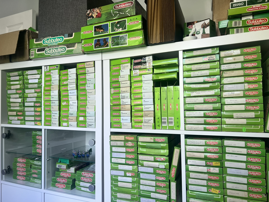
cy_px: 101
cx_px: 134
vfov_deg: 53.1
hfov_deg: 67.3
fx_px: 202
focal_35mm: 26
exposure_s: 1/121
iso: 100
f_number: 1.5
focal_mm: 5.7
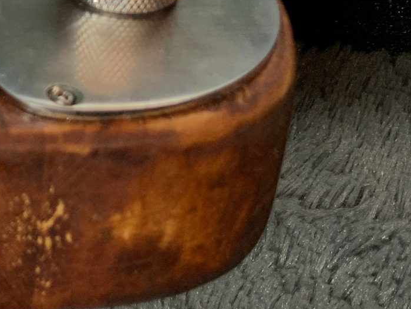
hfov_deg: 16.7
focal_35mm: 106
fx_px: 1259
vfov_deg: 13.6
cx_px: -215
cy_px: -65
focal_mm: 3
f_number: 1.8
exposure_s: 1/104
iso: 32
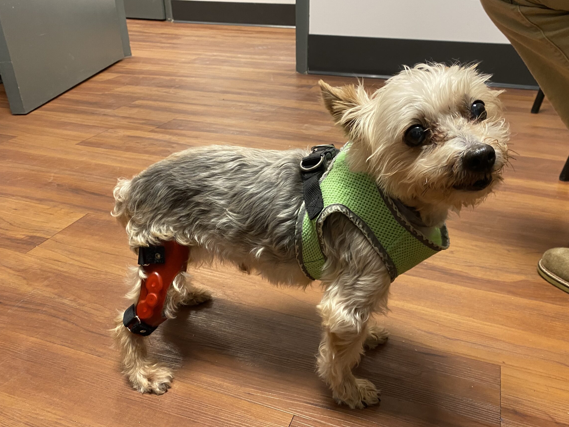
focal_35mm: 29
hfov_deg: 61.6
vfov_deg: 48.2
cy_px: 224
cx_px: 299
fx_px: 477
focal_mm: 4.25
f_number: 1.8
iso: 250
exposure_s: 1/60
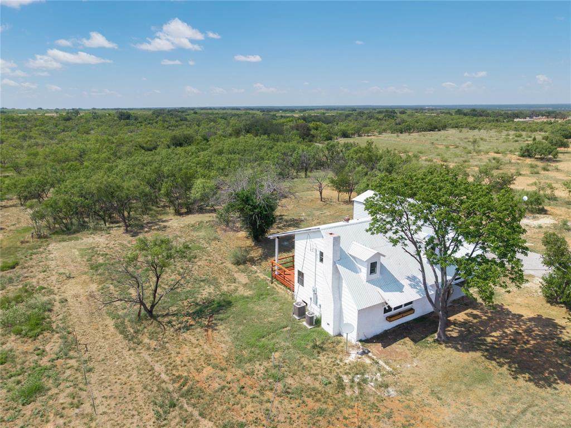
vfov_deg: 56.8
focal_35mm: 24
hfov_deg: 71.6
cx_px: 286
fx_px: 396
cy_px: 214
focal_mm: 8.67
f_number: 1.8
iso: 170
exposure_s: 1/5000
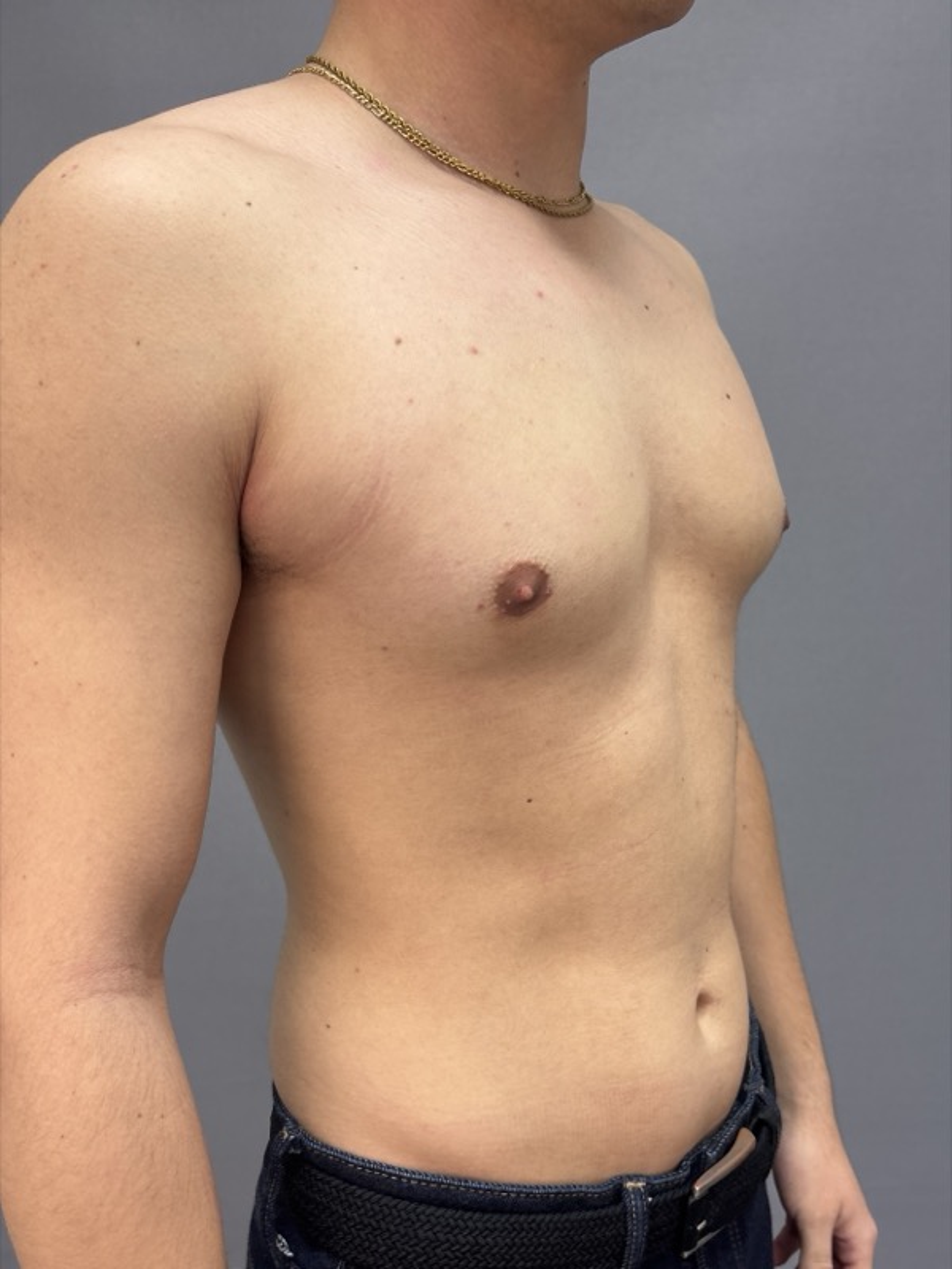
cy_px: 634
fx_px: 953
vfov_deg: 67.3
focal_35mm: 26
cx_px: 476
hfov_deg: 53.1
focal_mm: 5.96
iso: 80
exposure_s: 1/60
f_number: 1.6
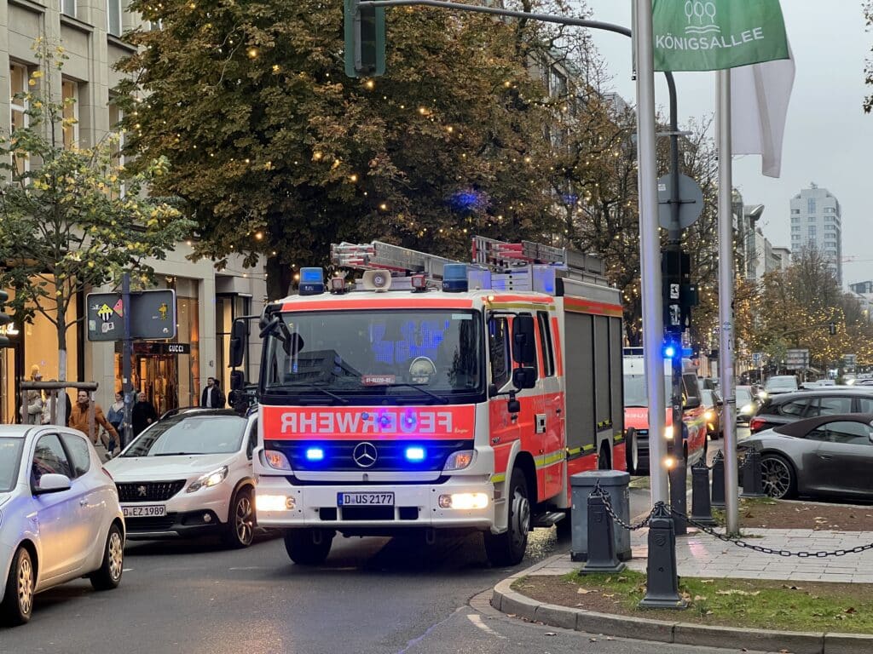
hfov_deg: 25.3
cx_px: 436
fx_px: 1942
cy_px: 327
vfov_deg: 19.1
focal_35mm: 77
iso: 250
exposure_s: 1/60
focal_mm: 9
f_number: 2.8
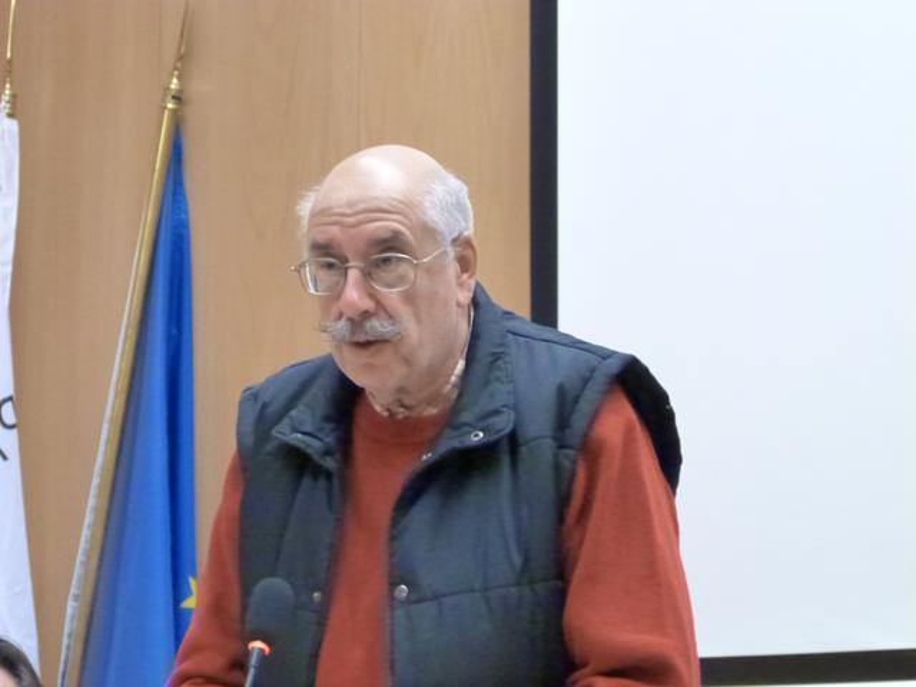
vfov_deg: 6.9
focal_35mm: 214
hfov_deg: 9.2
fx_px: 5663
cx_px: 458
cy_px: 344
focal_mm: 38.6
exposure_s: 1/30
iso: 1600
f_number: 3.9
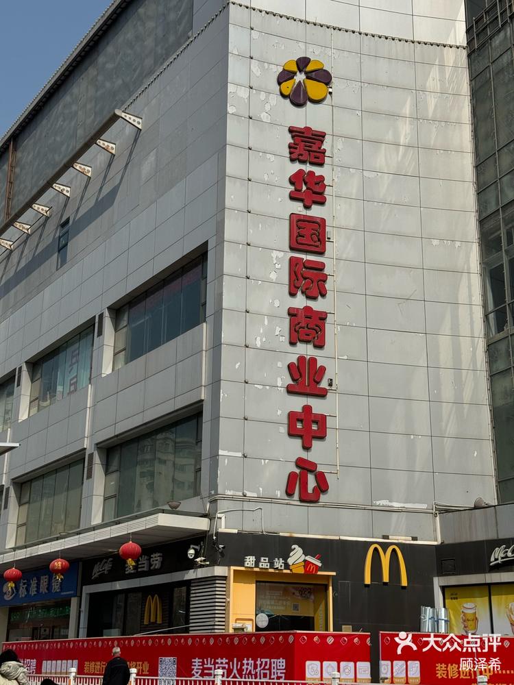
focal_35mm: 48
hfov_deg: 30.3
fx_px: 950
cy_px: 342
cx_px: 257
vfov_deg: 39.7
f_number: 1.78
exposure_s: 1/12346
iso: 64
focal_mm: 6.76
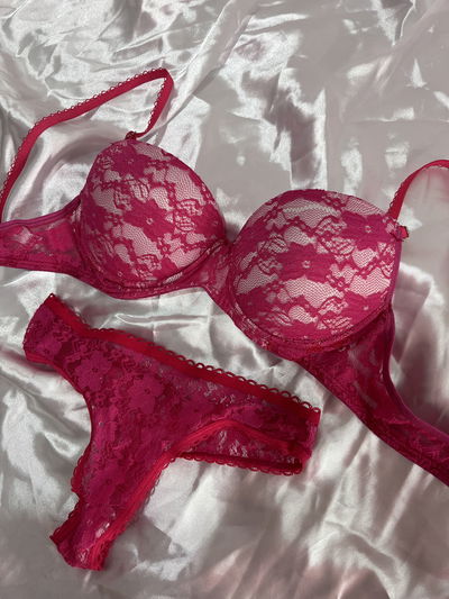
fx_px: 449
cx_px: 224
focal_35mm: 26
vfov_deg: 67.3
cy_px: 300
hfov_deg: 53.1
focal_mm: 5.1
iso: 125
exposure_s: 1/100
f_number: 1.6
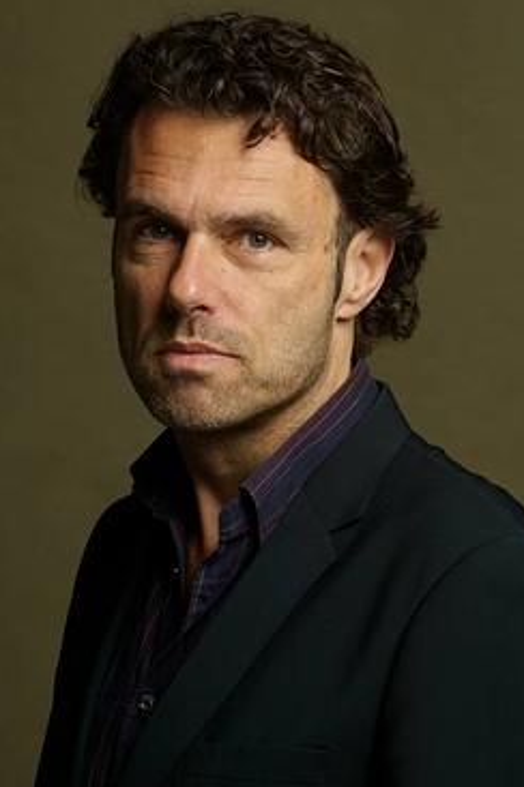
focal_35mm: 268
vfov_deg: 7.7
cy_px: 448
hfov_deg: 5.1
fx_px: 5854
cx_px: 286
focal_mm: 145
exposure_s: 1/125
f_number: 18
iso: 100
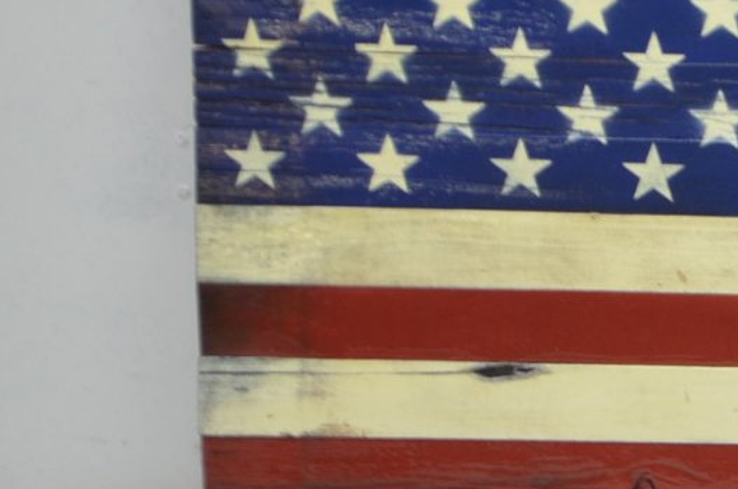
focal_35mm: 117
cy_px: 134
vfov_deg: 11.6
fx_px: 2393
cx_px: 1133
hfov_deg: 16.0
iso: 320
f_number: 4.5
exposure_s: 1/60
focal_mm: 24
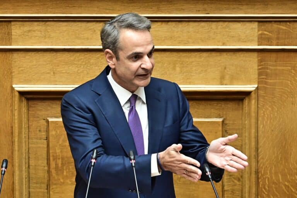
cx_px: 148
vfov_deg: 4.6
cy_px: 99
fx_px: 2475
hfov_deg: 6.9
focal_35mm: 300
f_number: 3.2
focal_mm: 200
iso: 1250
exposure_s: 1/400
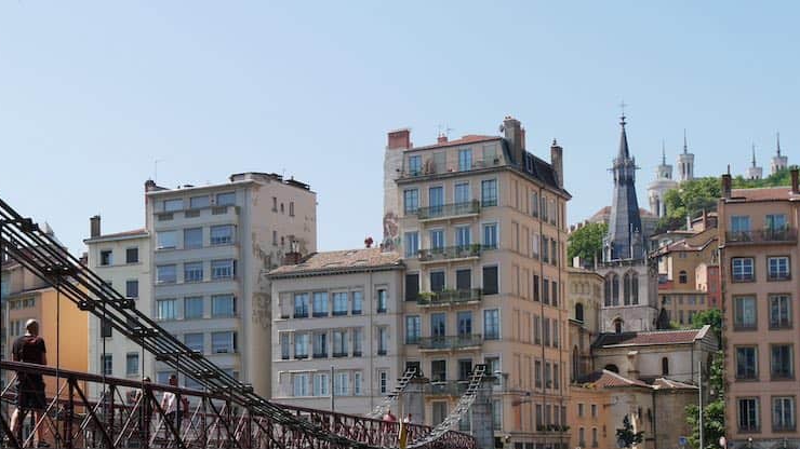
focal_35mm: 56
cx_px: 299
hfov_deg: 37.0
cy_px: 404
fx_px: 1188
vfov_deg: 21.0
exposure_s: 1/400
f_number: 8
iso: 200
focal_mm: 19
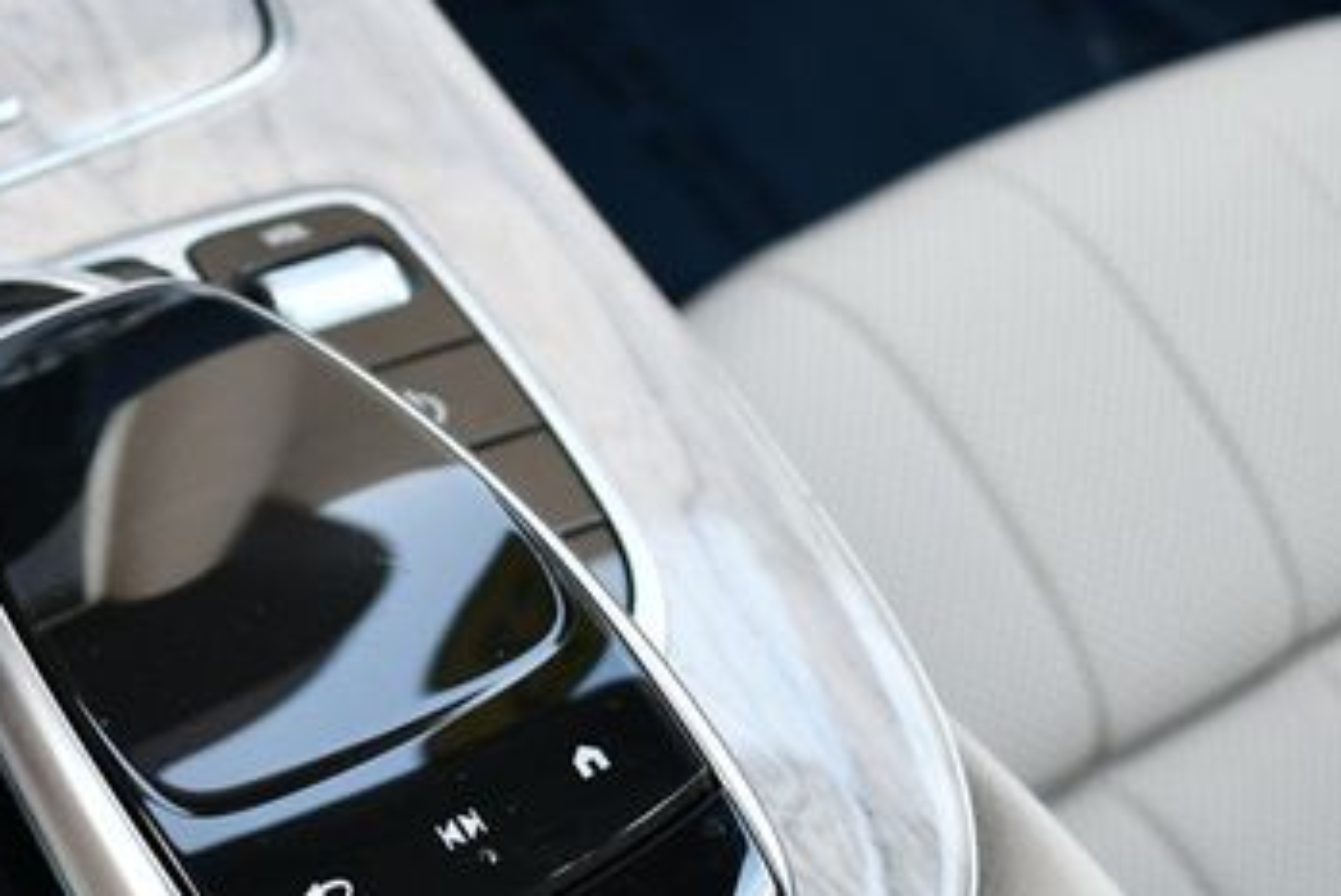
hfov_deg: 29.5
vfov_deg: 20.5
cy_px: 684
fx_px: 2459
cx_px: 196
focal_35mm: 66
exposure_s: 1/250
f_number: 3.5
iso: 720
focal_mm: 18
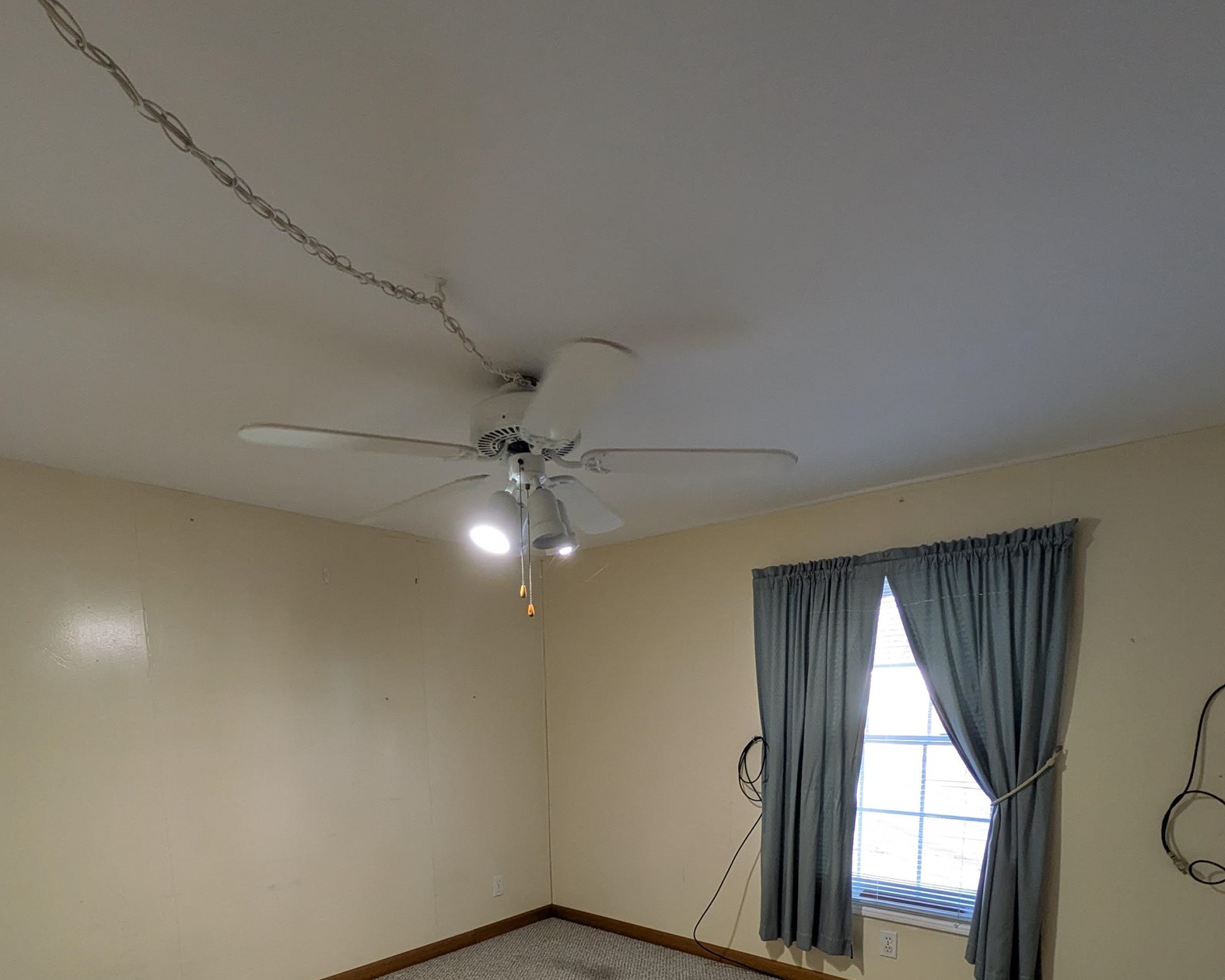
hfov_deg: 80.3
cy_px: 795
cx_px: 578
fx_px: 725
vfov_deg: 61.9
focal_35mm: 20
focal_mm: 1.83
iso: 57
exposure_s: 1/24
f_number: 2.2
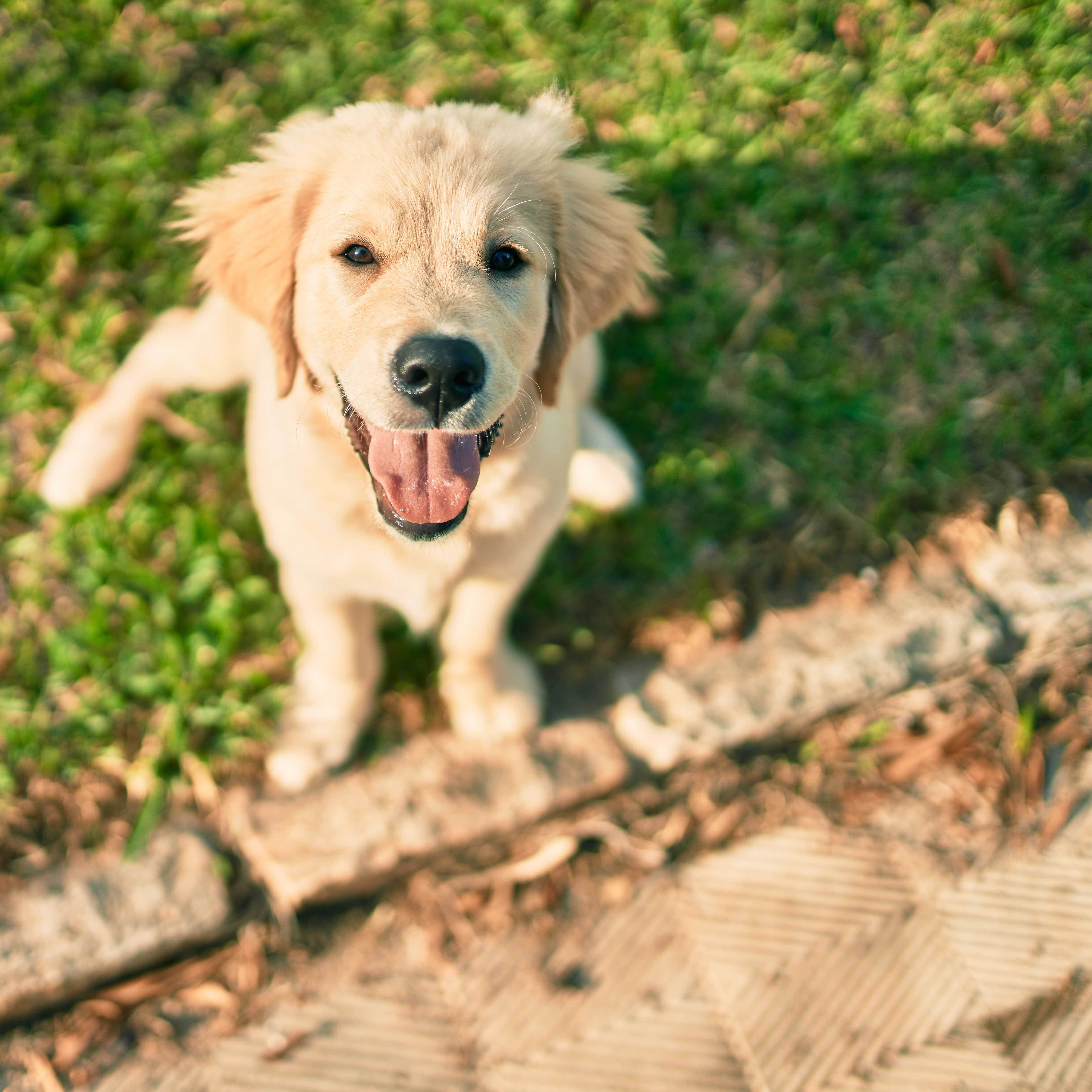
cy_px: 548
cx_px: 378
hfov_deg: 37.2
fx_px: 1606
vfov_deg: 37.6
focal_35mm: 45
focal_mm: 35
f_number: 1.4
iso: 100
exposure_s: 1/3200
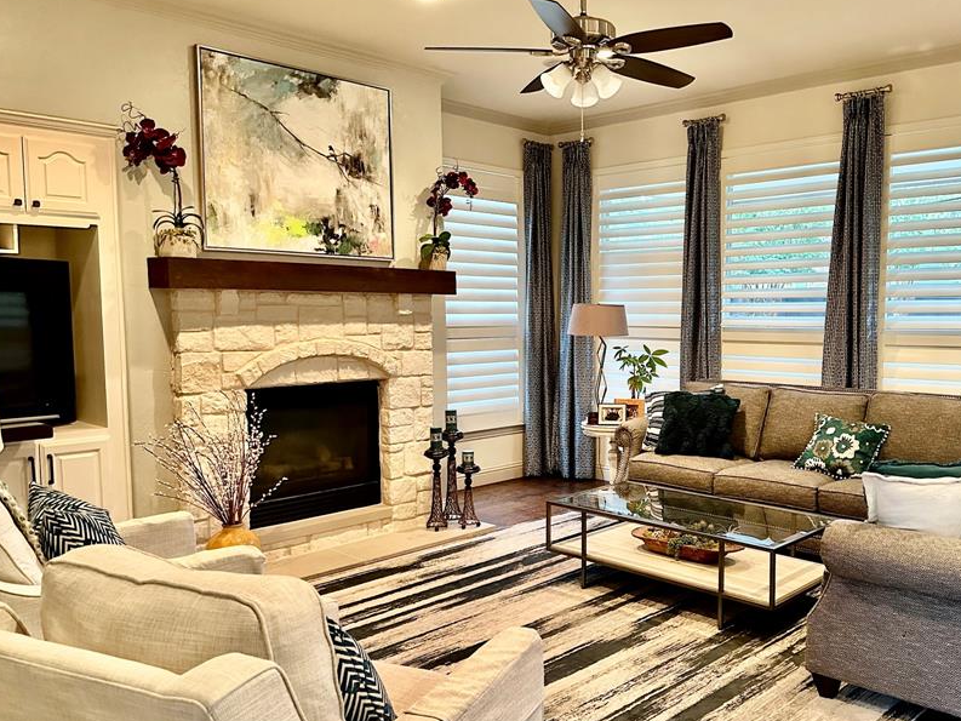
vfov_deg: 45.4
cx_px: 590
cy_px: 389
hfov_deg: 57.7
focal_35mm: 31
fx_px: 861
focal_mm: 6.86
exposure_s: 1/60
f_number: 1.78
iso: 800
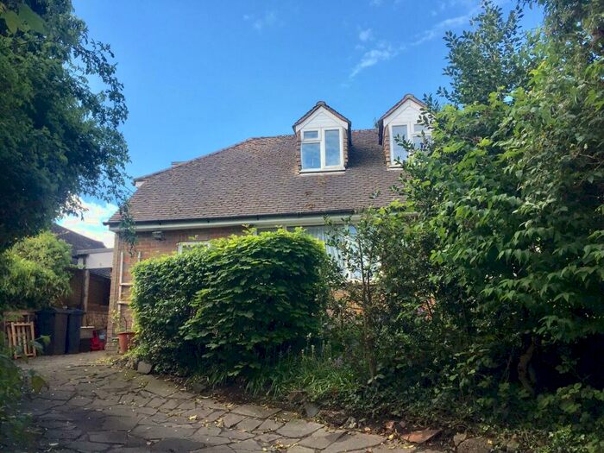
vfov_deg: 48.2
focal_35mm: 29
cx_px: 302
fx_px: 506
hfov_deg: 61.7
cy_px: 226
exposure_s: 1/628
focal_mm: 4.15
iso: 32
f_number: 2.2
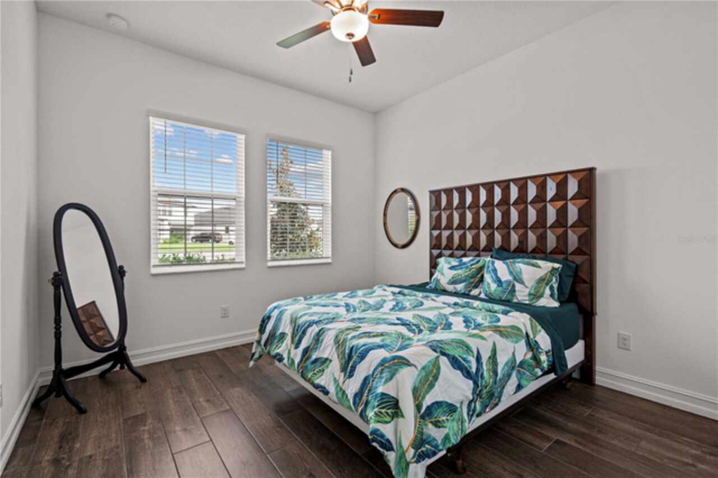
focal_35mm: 16
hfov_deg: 96.8
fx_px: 319
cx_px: 359
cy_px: 239
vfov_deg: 73.7
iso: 250
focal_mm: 16
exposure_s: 1/5
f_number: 8
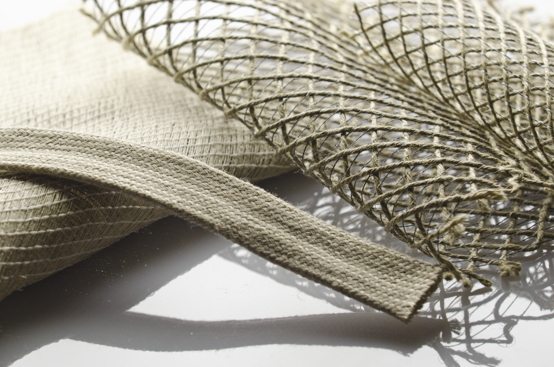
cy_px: 184
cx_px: 277
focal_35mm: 195
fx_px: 2995
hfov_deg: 10.6
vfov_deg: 7.0
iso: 400
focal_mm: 130
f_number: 8
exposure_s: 1/10
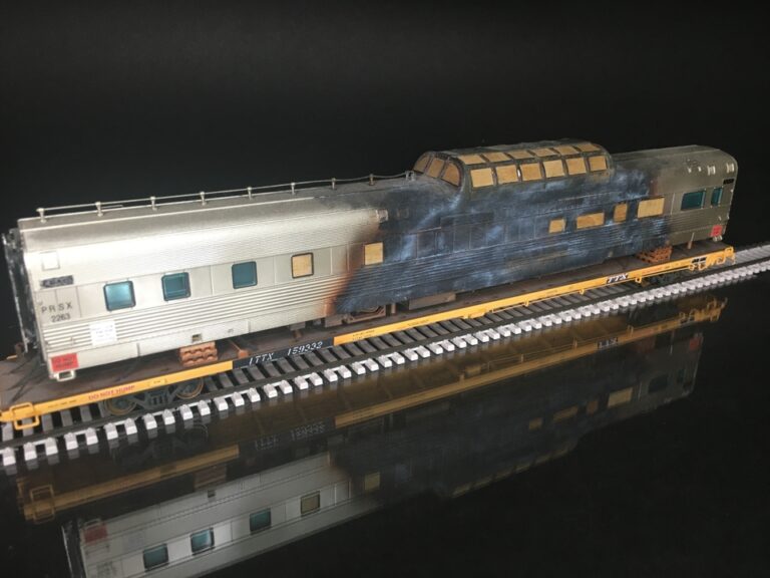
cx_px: 385
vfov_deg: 48.2
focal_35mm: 29
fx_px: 645
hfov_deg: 61.7
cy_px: 289
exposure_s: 1/30
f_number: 2.2
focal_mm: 4.15
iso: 80
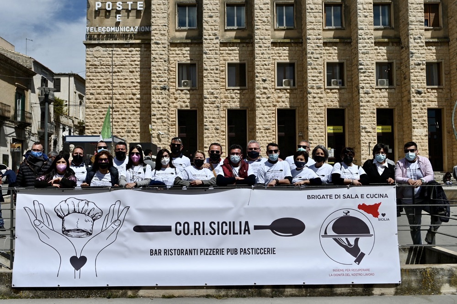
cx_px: 228
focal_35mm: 39
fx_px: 495
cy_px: 152
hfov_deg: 49.6
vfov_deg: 34.2
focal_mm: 26
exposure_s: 1/500
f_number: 8
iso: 100
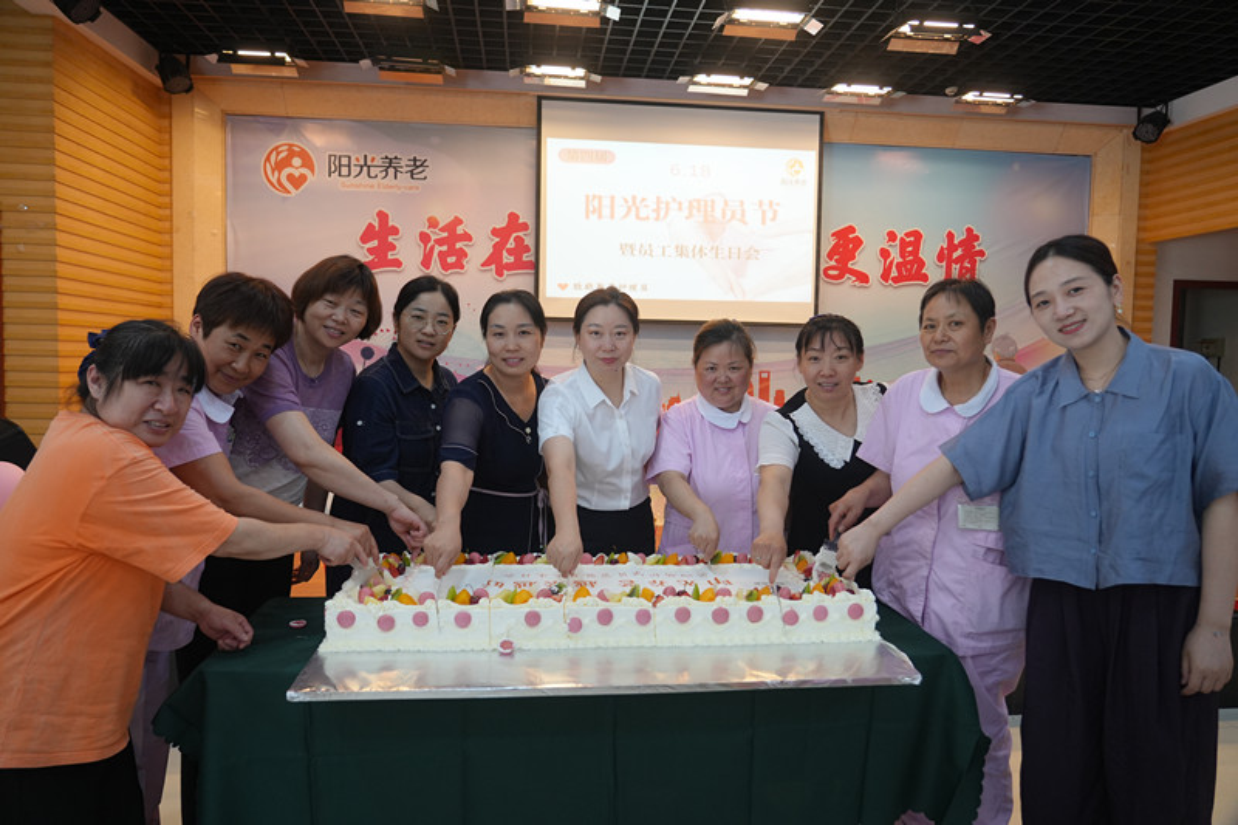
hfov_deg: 73.8
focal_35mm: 24
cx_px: 619
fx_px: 825
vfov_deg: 53.1
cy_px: 412
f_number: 4
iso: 1000
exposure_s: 1/160
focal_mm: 24
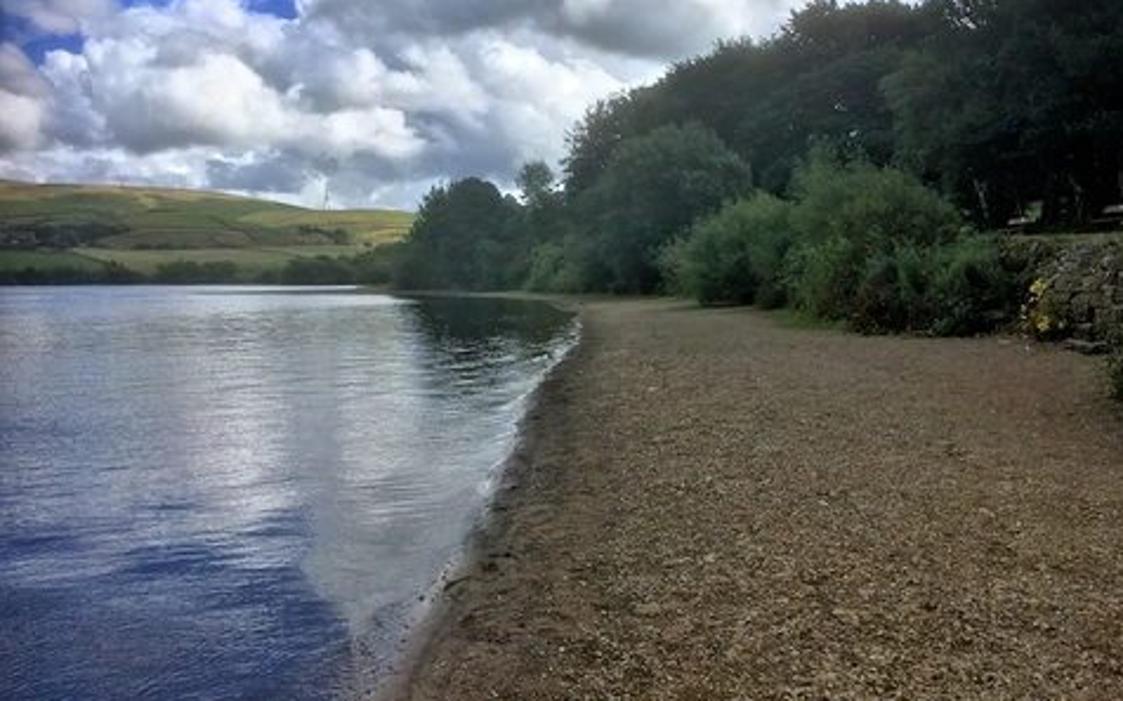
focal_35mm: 31
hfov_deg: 61.3
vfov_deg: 40.5
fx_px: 948
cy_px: 366
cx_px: 564
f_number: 2.2
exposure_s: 1/1570
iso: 25
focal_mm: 4.15
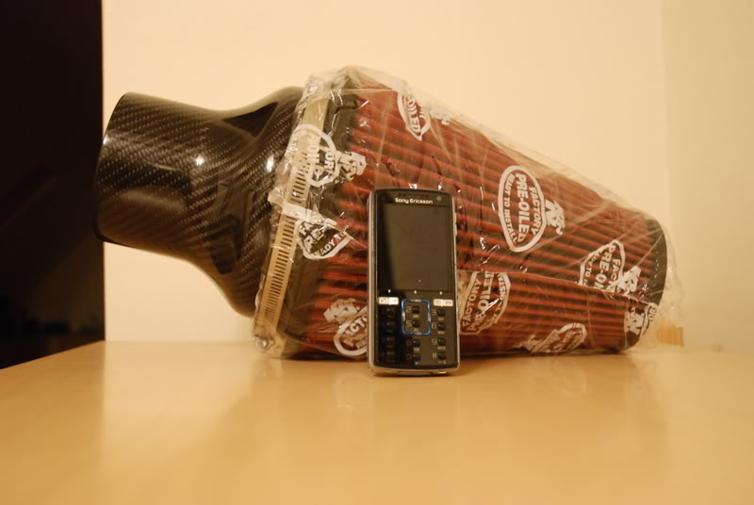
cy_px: 252
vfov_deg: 33.1
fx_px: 849
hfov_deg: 47.9
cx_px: 377
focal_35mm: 40
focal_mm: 27
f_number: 4
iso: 1000
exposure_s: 1/8
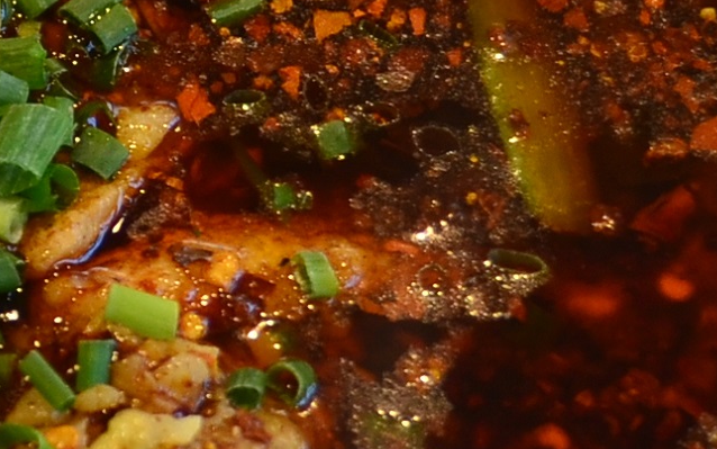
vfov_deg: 6.2
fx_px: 4104
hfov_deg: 9.8
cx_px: -140
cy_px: 509
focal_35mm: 210
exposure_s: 1/80
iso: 320
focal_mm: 24
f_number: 3.8
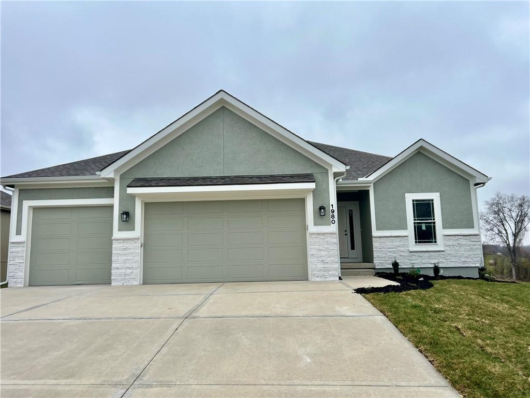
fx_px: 398
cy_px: 199
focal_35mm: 26
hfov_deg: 67.3
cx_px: 265
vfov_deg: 53.1
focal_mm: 5.7
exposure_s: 1/2513
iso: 50
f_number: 1.5
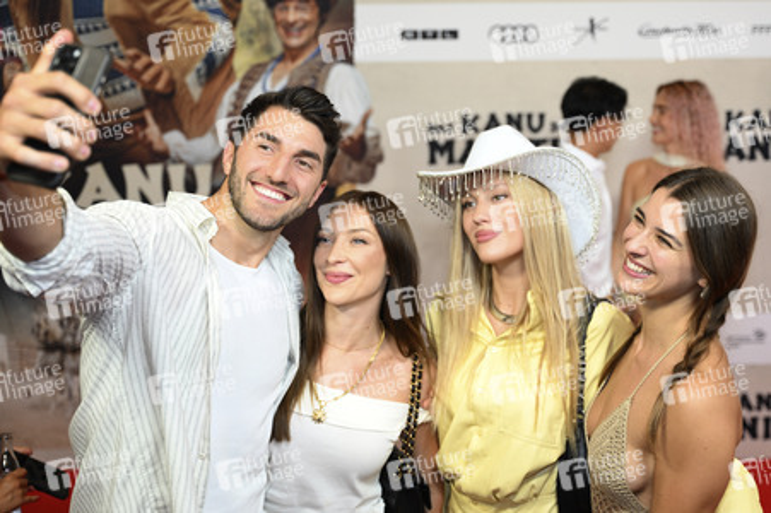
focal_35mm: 50
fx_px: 1070
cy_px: 256
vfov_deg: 27.0
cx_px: 386
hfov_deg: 39.6
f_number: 2.8
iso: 250
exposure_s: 1/160
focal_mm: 50
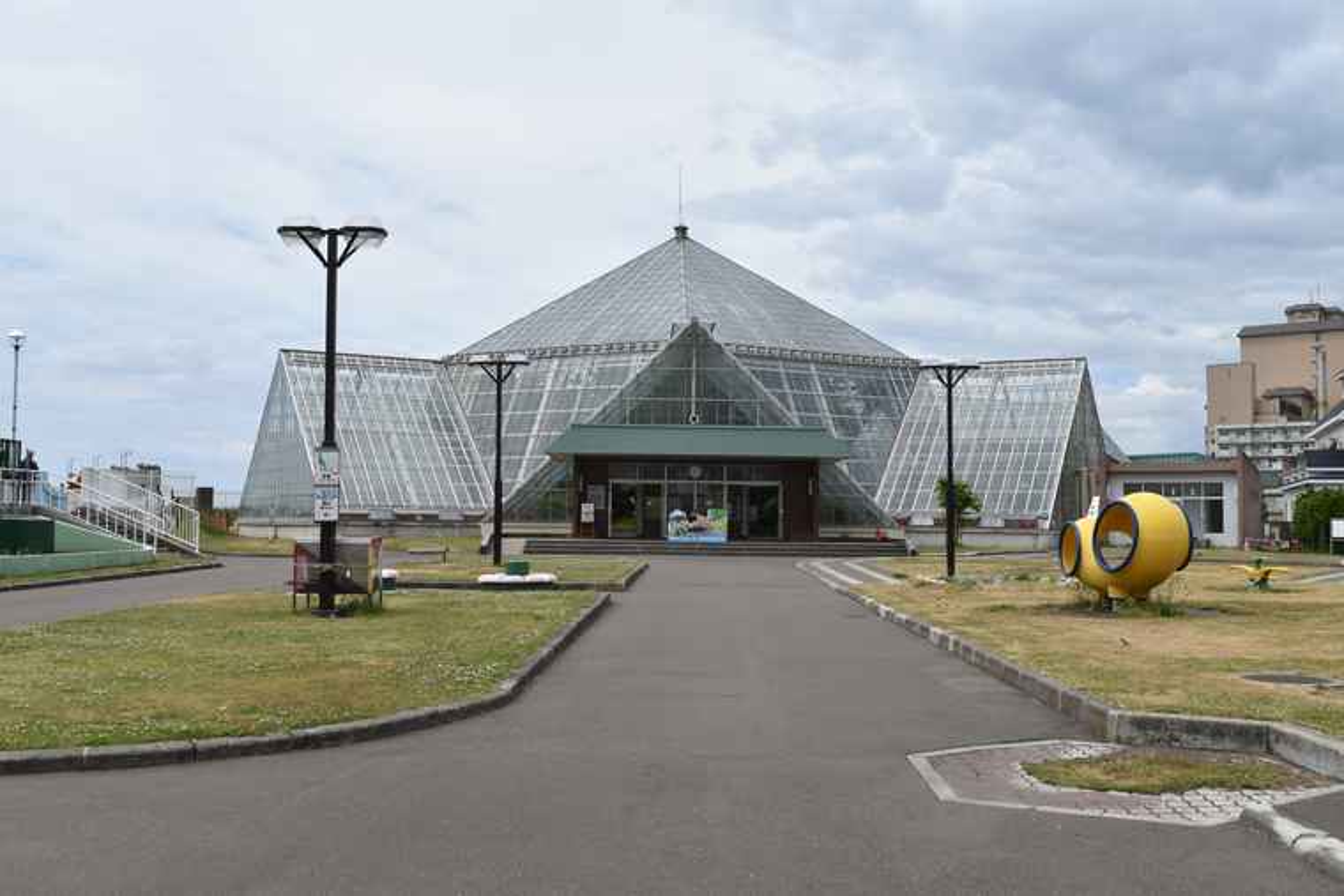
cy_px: 448
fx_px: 1344
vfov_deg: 36.9
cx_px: 672
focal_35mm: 36
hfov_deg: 53.1
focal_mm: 24
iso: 100
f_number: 9
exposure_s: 1/320
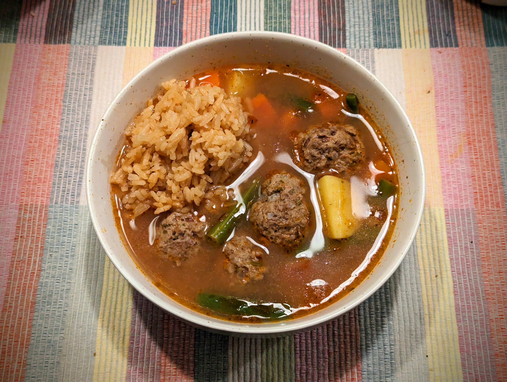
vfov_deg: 30.3
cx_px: 254
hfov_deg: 39.6
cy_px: 191
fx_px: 704
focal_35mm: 48
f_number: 1.85
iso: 740
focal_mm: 6.81
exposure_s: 1/120
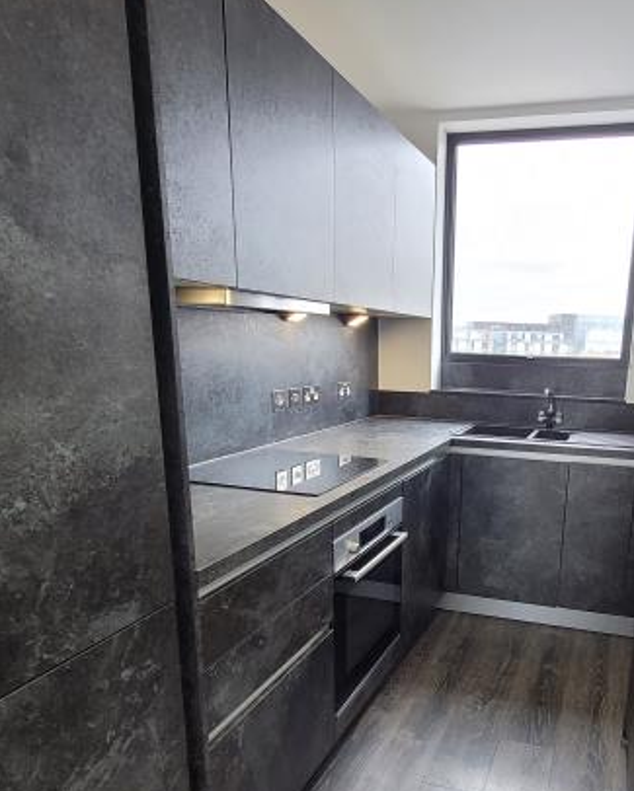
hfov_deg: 54.6
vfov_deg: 67.0
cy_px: 499
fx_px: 586
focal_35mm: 25
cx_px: 462
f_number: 2.2
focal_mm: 1.74
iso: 100
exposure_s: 1/50
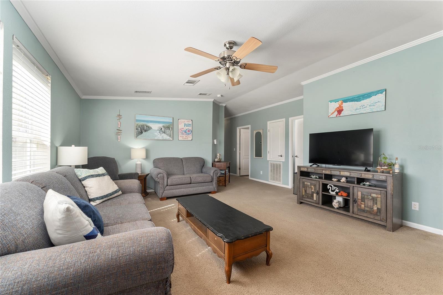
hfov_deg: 104.3
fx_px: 172
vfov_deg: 81.2
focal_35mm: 14
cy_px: 148
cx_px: 222
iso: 250
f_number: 7.1
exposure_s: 1/13
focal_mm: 14
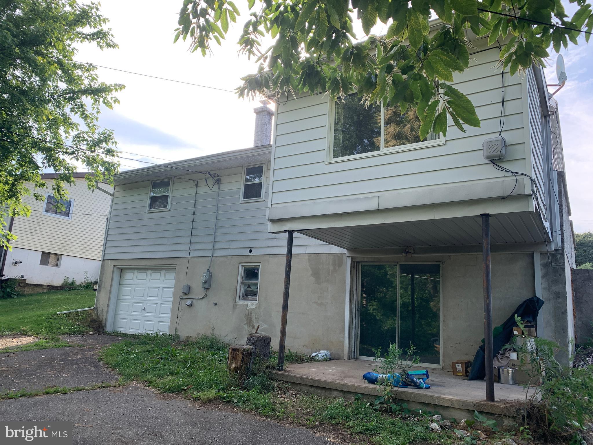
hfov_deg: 67.3
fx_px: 445
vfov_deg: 53.1
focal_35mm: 26
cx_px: 296
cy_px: 222
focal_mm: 4.25
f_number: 1.8
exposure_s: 1/478
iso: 25
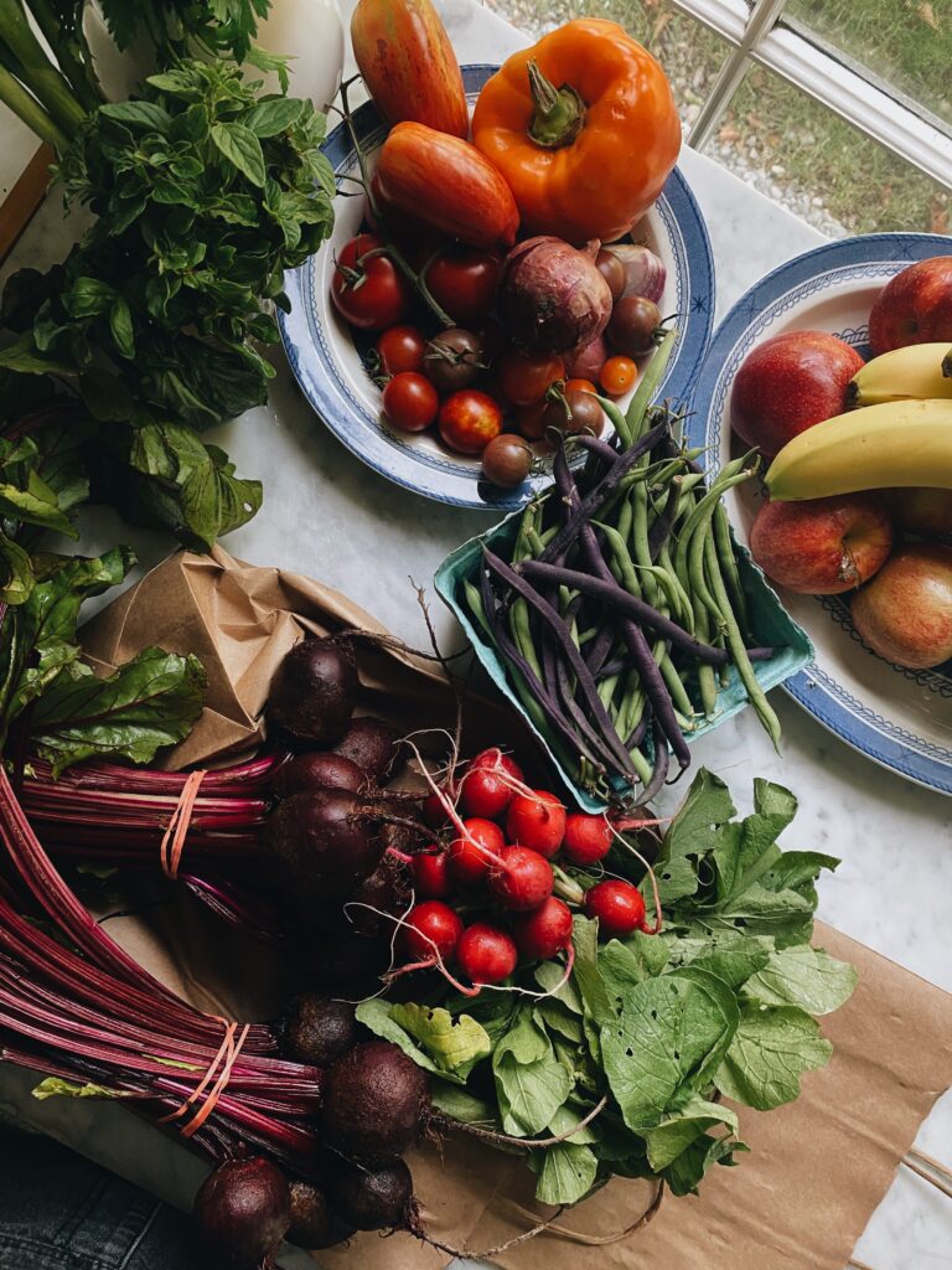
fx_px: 953
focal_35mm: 26
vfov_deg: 67.3
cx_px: 476
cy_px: 635
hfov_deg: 53.1
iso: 200
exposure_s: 1/60
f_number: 1.8
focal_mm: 4.25
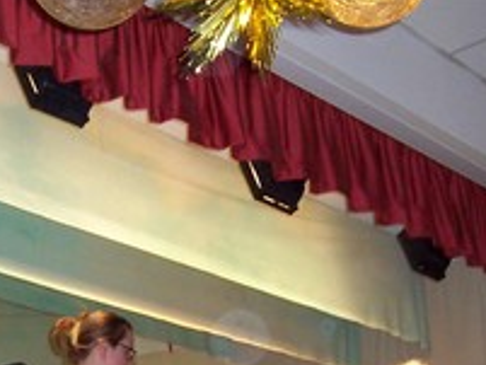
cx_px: 168
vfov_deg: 15.6
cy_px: 471
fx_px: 1264
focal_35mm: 90
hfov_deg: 21.7
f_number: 2.7
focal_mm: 5.6
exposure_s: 1/60
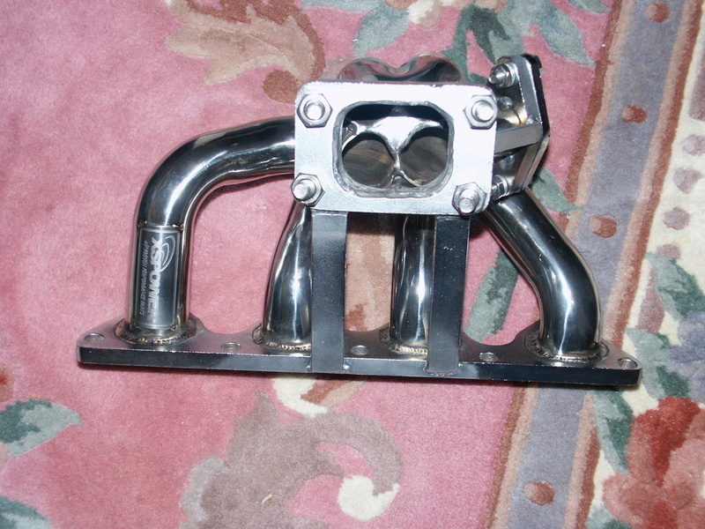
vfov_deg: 29.1
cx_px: 352
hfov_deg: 38.2
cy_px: 264
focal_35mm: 50
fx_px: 1018
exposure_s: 1/45
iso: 200
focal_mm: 12.99
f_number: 3.5
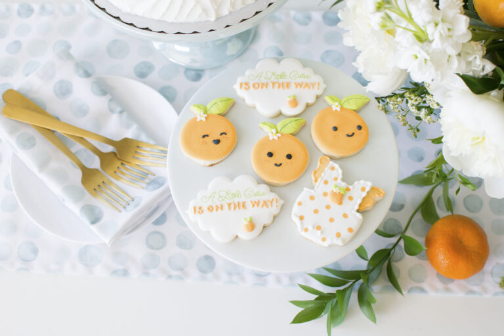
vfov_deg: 25.8
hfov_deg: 37.9
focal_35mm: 52
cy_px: 168
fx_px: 735
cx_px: 252
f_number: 4
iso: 200
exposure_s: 1/50
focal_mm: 35
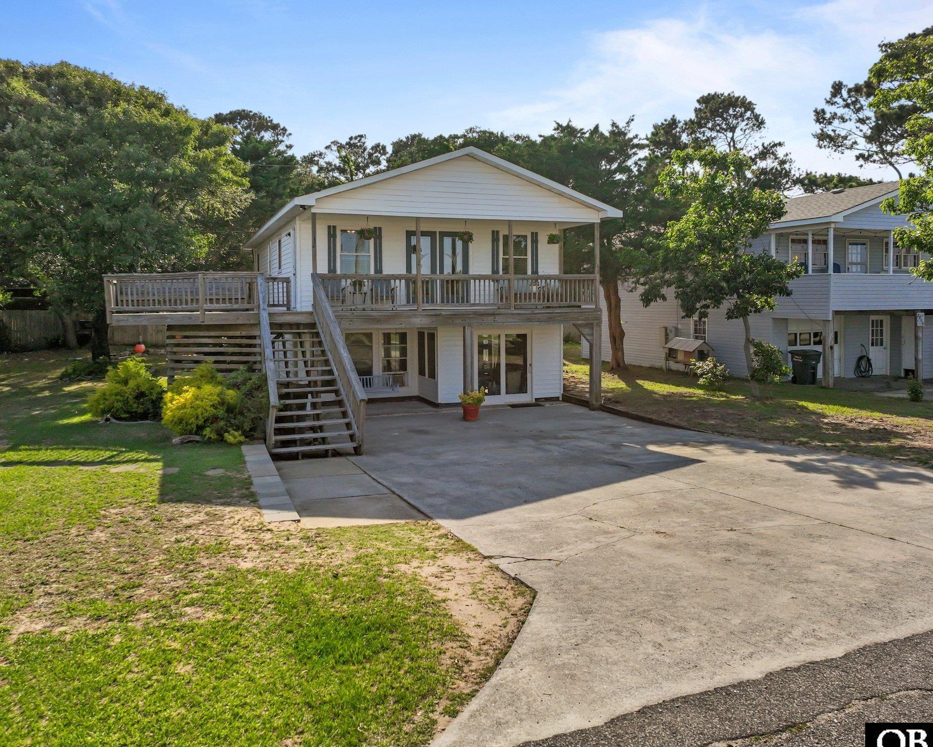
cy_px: 371
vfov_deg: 54.9
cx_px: 469
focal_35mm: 26
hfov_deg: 66.0
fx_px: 718
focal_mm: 12.29
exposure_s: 1/6400
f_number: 2.8
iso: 250
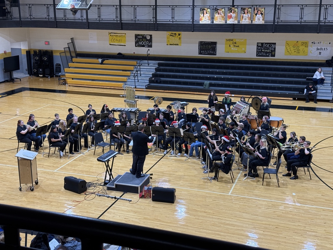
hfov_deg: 39.7
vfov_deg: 30.3
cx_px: 166
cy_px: 125
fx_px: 462
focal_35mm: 48
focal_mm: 6.76
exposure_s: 1/60
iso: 64
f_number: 1.78
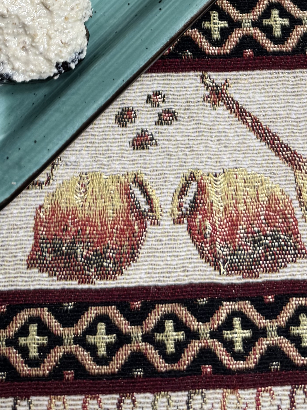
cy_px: -199
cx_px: 151
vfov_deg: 22.2
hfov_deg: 20.2
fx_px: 863
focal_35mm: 73
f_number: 1.78
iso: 100
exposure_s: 1/50
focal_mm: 6.76
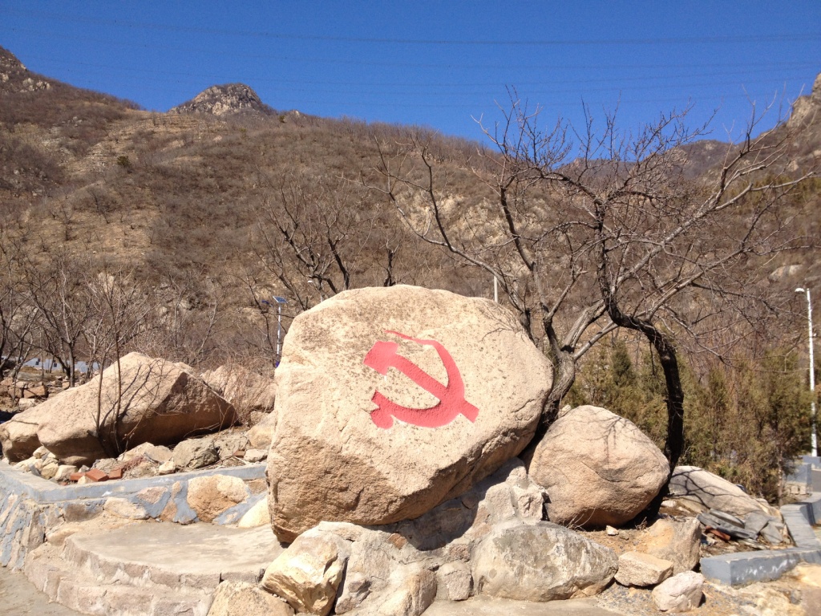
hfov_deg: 52.6
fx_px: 830
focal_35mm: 35
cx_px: 410
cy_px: 308
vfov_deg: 40.7
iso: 64
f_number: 2.4
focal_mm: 4.28
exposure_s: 1/1727
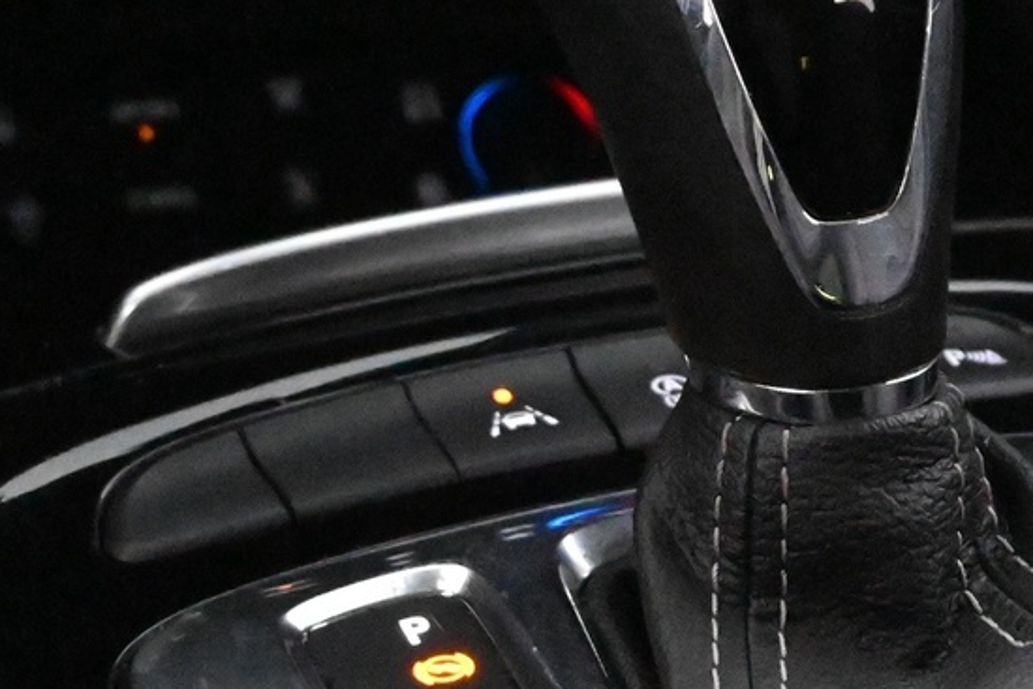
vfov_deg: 8.4
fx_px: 4692
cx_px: 853
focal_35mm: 163
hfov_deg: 12.5
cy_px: 462
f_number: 5.3
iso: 22800
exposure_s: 1/60
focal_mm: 37
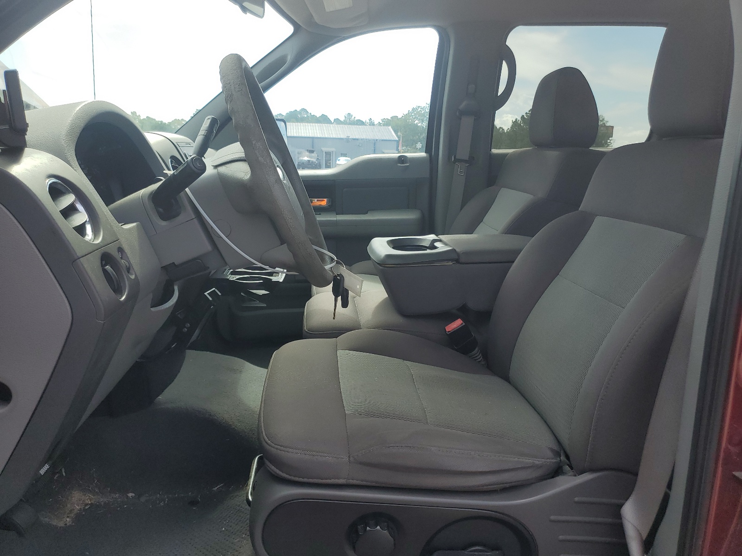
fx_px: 557
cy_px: 278
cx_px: 371
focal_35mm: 26
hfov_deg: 67.3
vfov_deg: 53.1
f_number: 1.5
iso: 50
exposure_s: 1/909
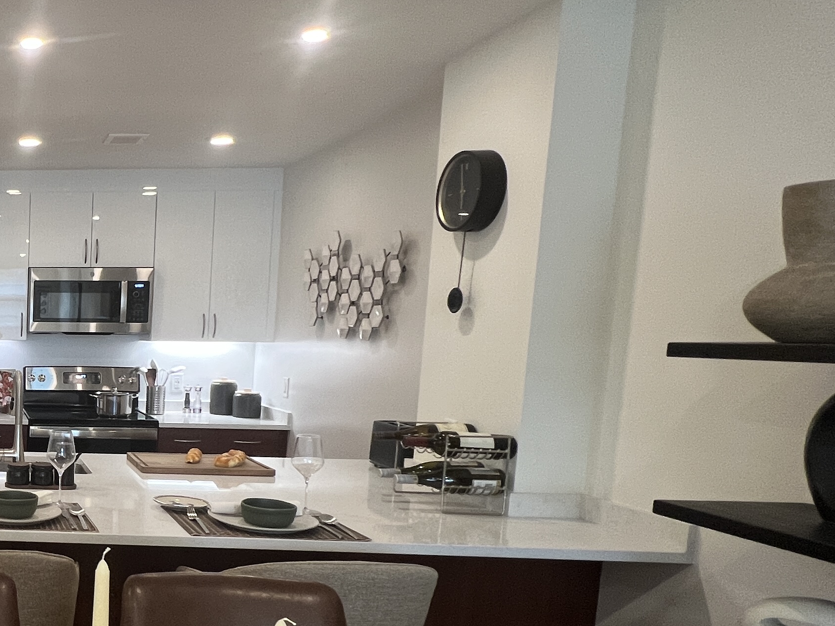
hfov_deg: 43.5
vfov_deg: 44.7
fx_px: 748
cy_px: 419
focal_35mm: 31
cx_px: -106
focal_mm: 1.57
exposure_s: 1/60
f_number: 1.8
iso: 160
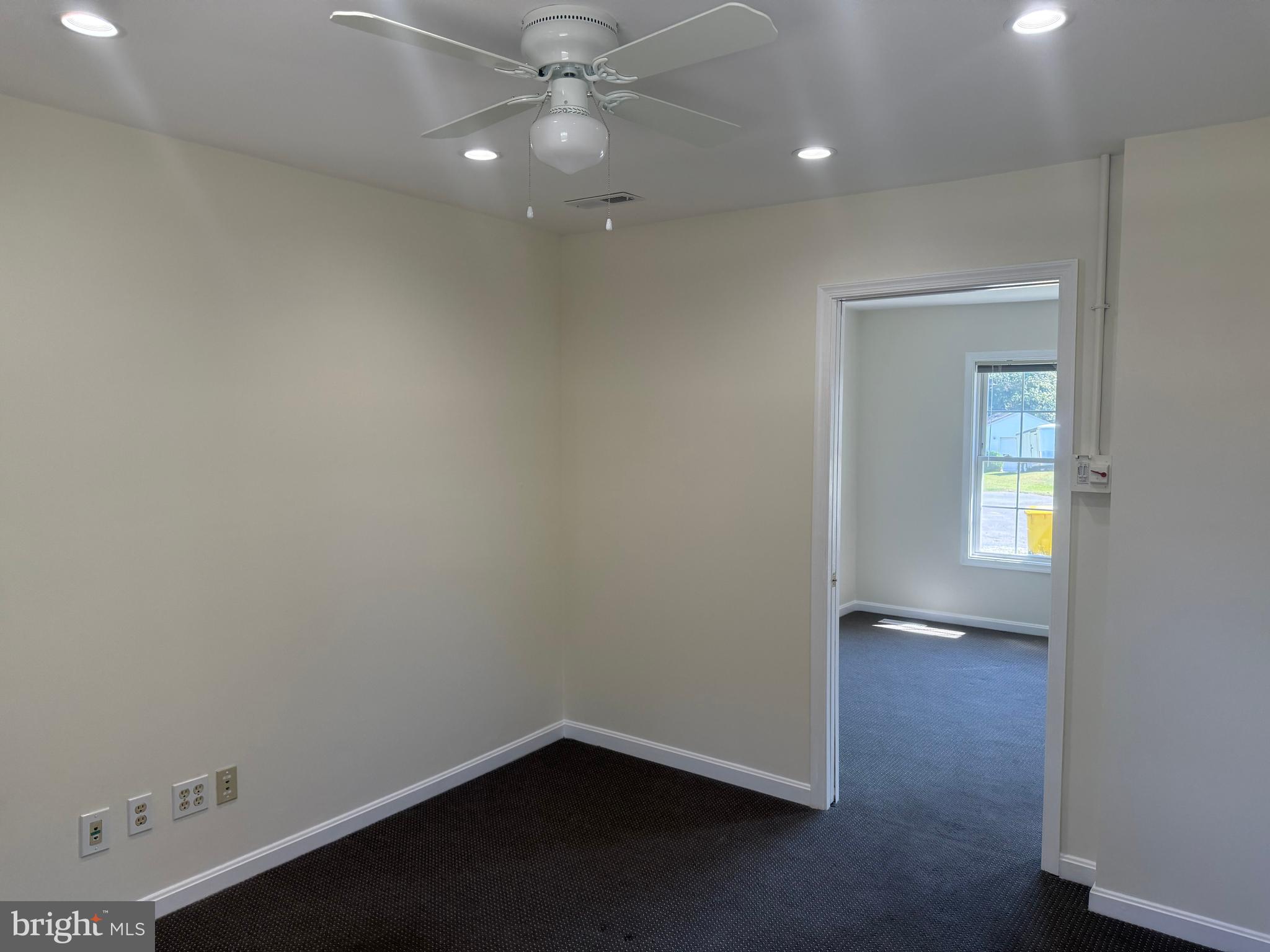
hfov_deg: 71.6
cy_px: 476
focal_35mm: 24
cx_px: 635
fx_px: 881
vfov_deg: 56.8
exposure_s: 1/234
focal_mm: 6.76
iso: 160
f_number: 1.78
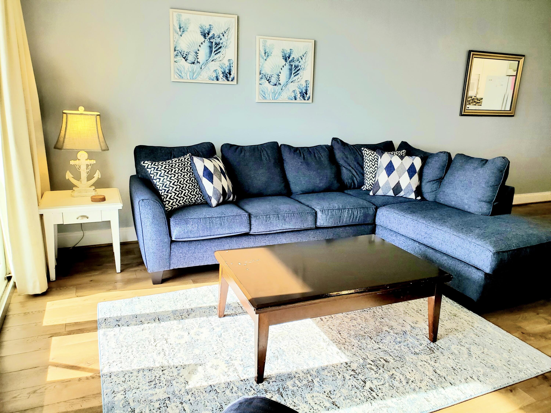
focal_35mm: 26
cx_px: 276
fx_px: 414
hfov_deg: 67.3
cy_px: 206
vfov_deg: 53.1
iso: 50
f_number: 2.4
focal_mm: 4.3
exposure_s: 1/147
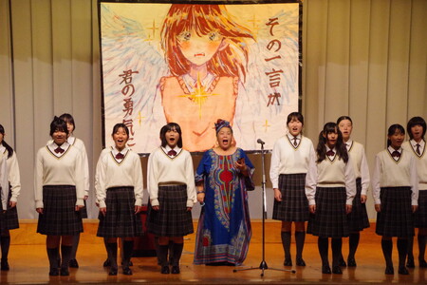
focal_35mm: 188
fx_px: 2224
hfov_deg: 11.0
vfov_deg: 7.3
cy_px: 142
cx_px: 214
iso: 12800
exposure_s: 1/400
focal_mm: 125
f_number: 8
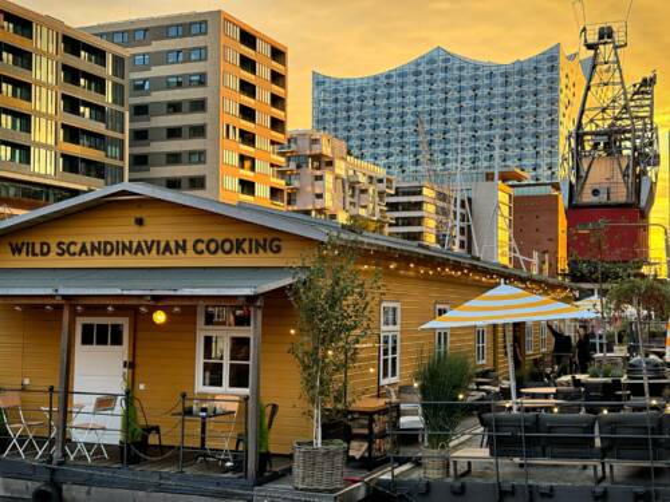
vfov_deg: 30.3
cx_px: 335
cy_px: 251
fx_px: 929
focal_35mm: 48
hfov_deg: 39.7
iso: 100
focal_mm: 6.76
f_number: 1.78
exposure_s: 1/160
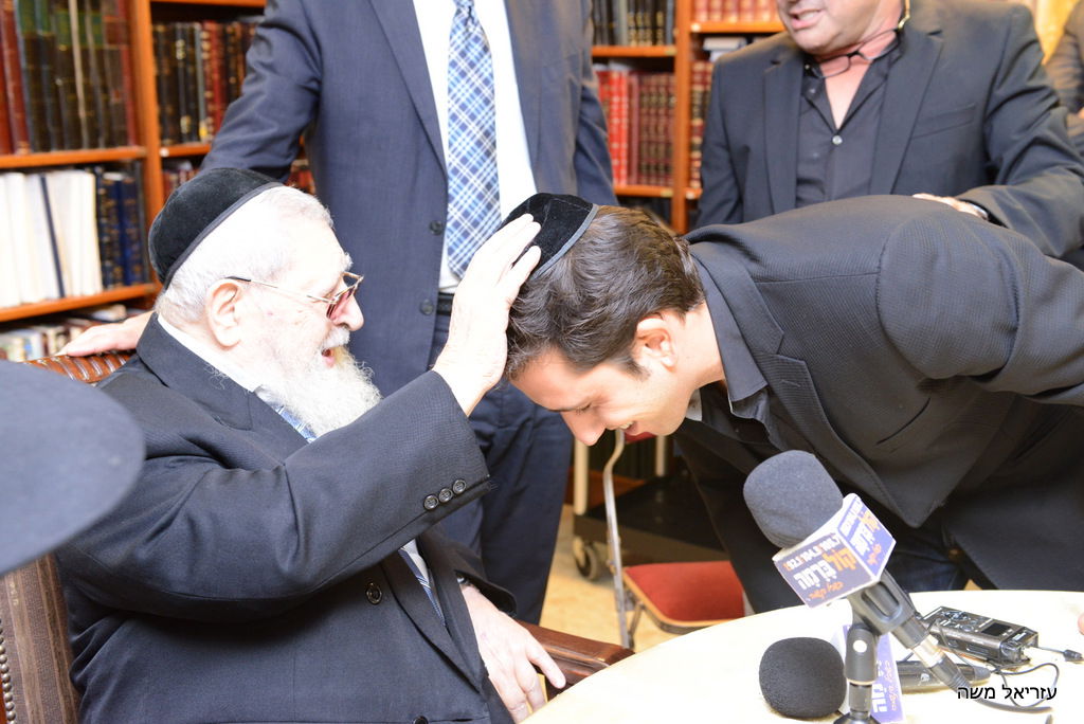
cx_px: 542
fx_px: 1326
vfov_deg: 30.6
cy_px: 362
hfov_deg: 44.5
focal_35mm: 44
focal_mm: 44
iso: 3200
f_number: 5
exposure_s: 1/50
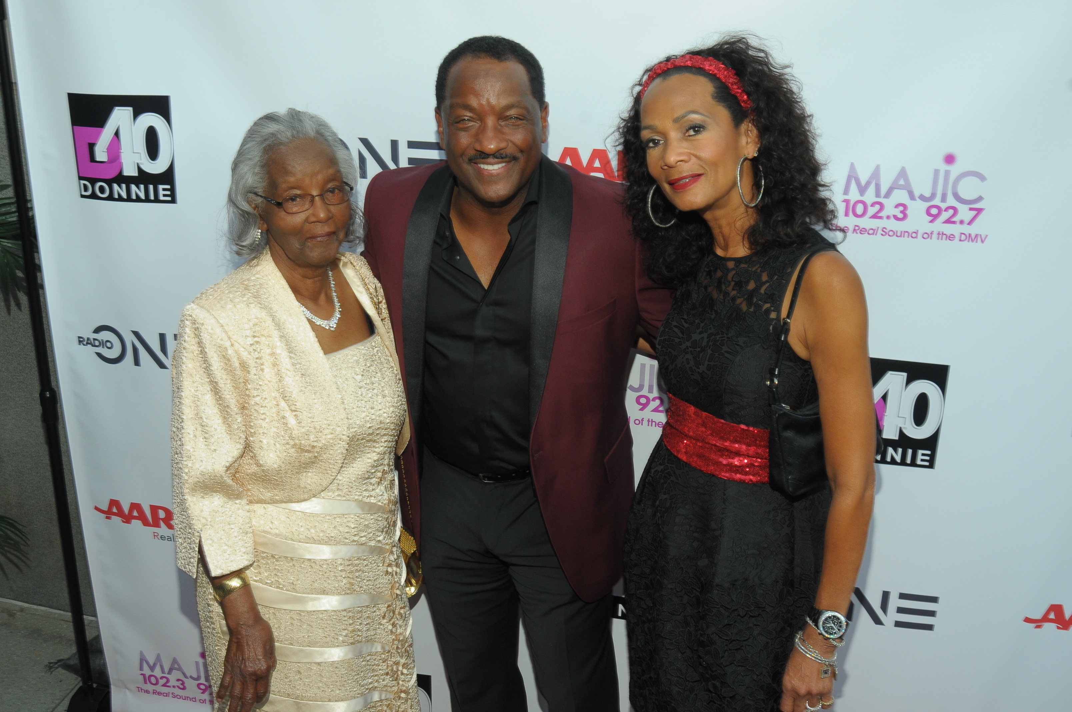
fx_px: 1160
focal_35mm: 39
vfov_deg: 34.1
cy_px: 356
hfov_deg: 49.6
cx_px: 536
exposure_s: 1/80
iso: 400
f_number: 8
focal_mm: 26
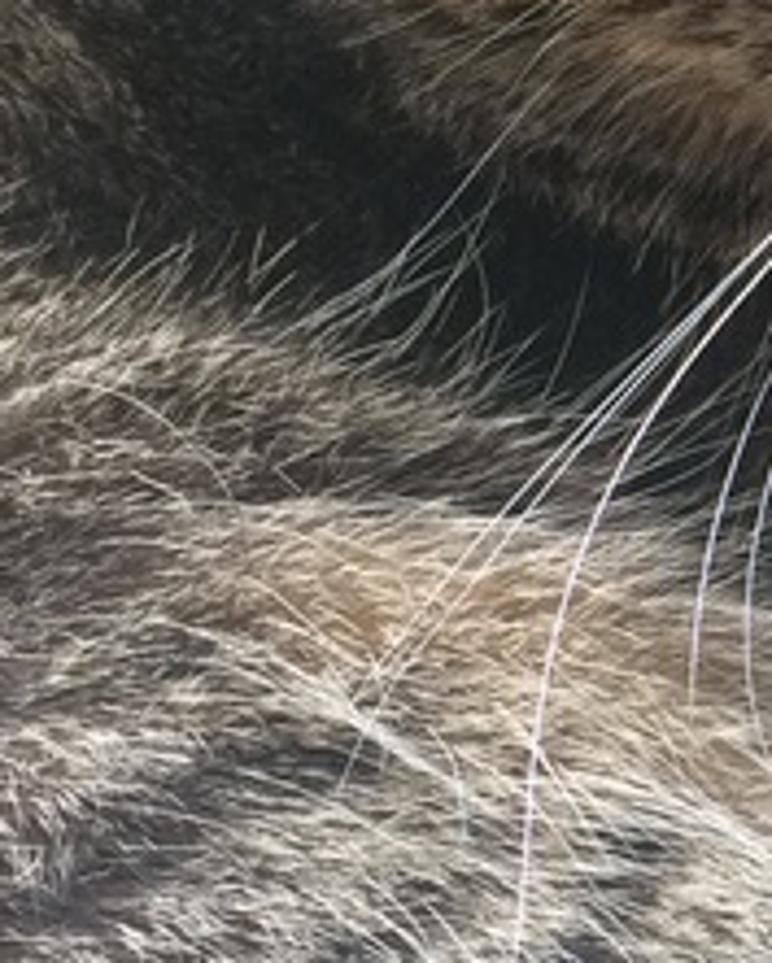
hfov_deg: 11.0
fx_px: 3739
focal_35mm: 131
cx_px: 1418
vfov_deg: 14.7
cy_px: 353
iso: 64
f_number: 2.2
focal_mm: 4.15
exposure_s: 1/100
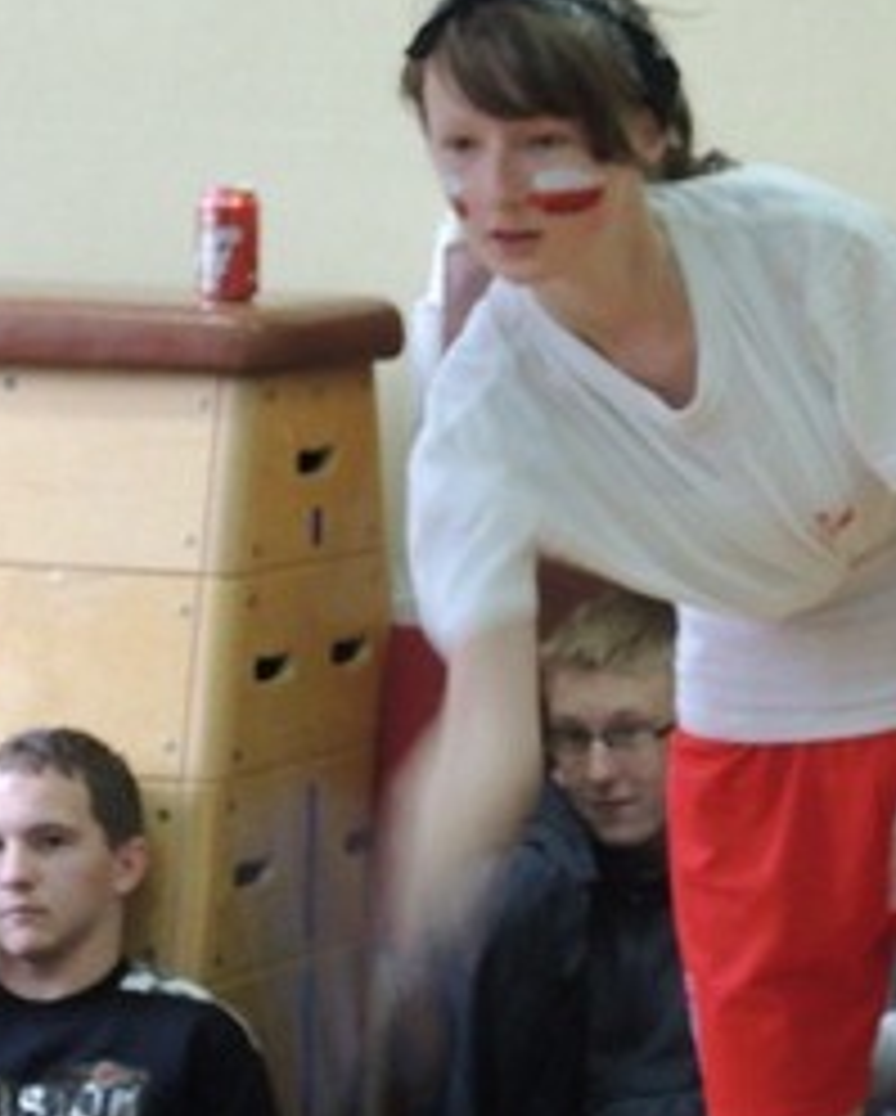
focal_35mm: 167
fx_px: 5525
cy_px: 927
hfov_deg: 9.3
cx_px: 484
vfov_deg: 11.5
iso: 560
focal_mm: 15.2
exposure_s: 1/25
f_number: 5
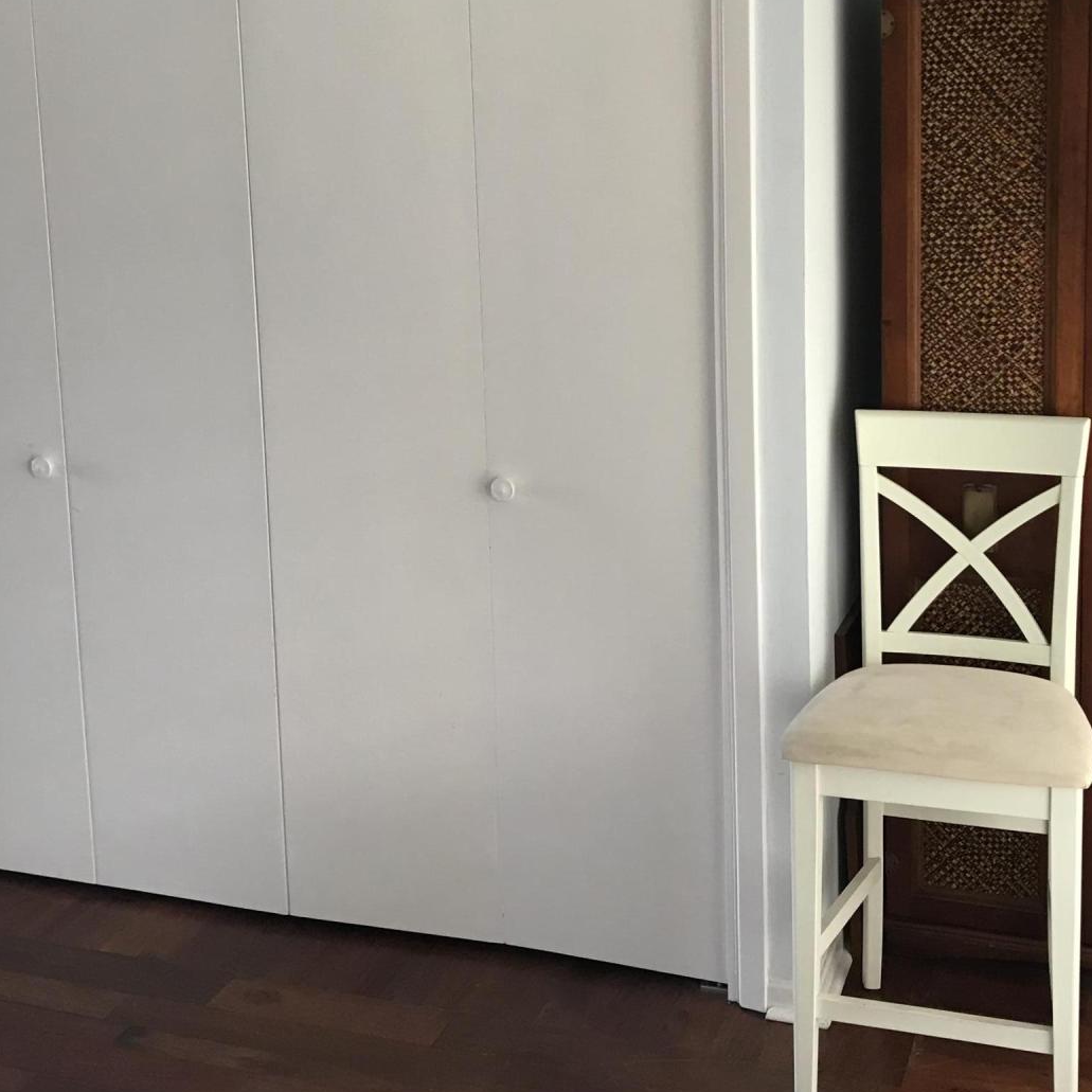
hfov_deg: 35.4
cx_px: 536
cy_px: 386
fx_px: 1713
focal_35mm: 48
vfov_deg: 35.1
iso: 40
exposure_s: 1/24
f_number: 1.8
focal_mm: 3.99
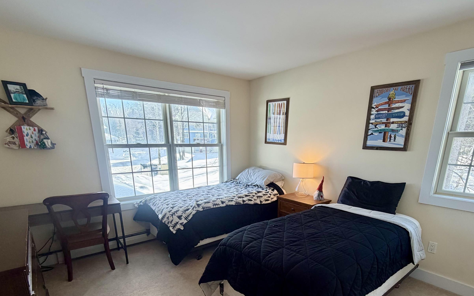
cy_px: 208
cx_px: 253
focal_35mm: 19
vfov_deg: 60.0
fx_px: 245
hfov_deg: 87.9
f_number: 2.2
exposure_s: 1/120
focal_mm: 2.22
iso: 125
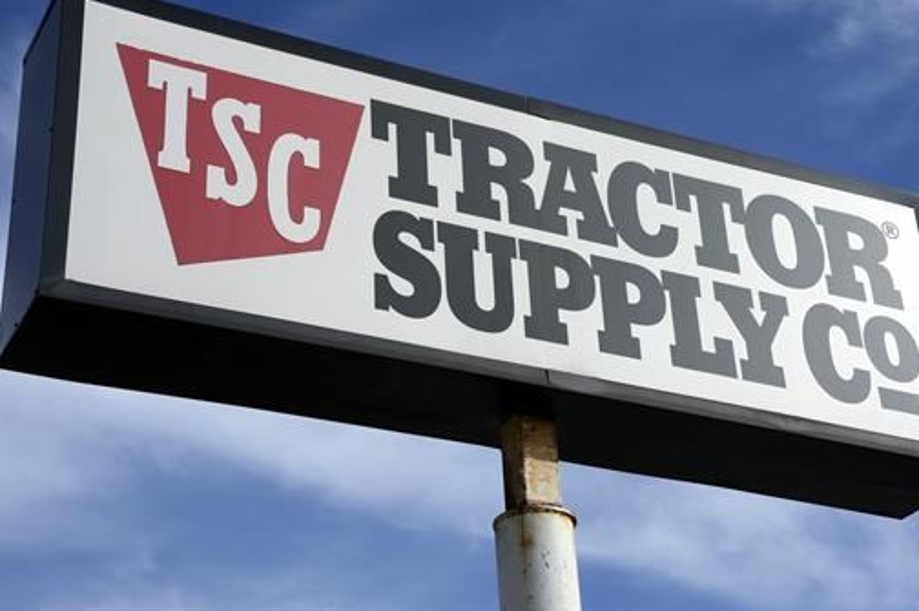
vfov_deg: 19.1
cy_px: 269
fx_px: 1811
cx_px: 460
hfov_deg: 28.5
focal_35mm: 71
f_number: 13
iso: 100
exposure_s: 1/160
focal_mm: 55
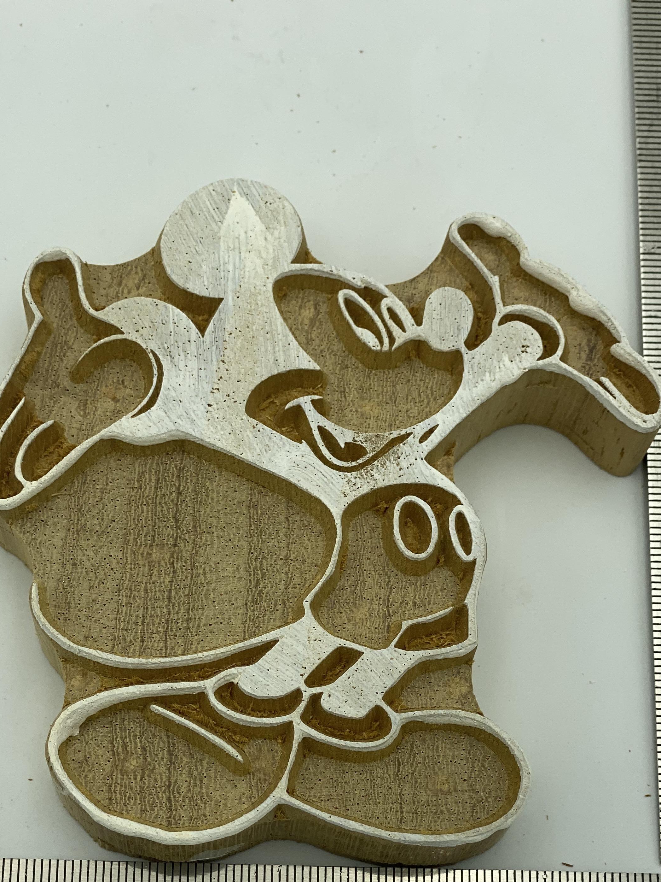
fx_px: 1910
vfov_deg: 25.8
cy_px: 598
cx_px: 292
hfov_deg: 19.6
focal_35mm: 75
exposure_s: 1/705
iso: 20
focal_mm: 6
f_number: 2
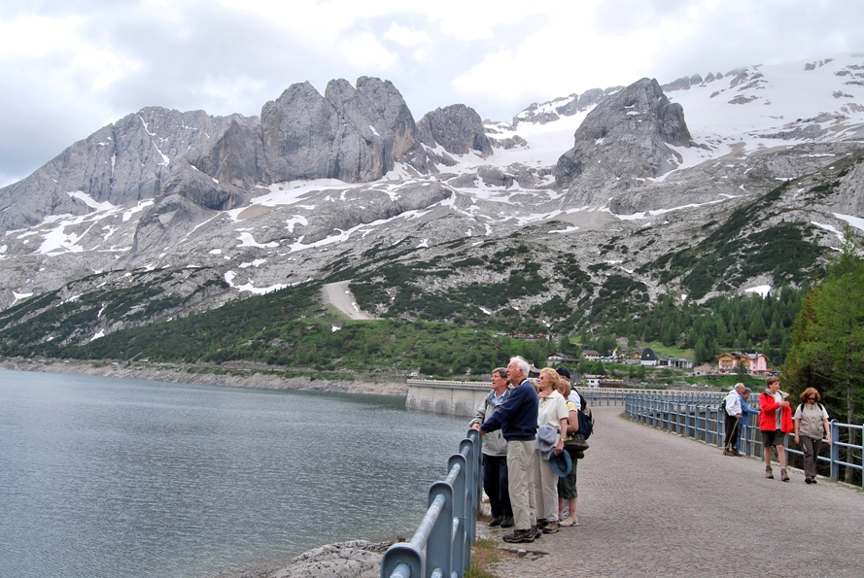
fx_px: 913
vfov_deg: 35.1
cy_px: 258
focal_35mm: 38
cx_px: 427
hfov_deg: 50.6
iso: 200
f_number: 10
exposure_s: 1/250
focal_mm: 22
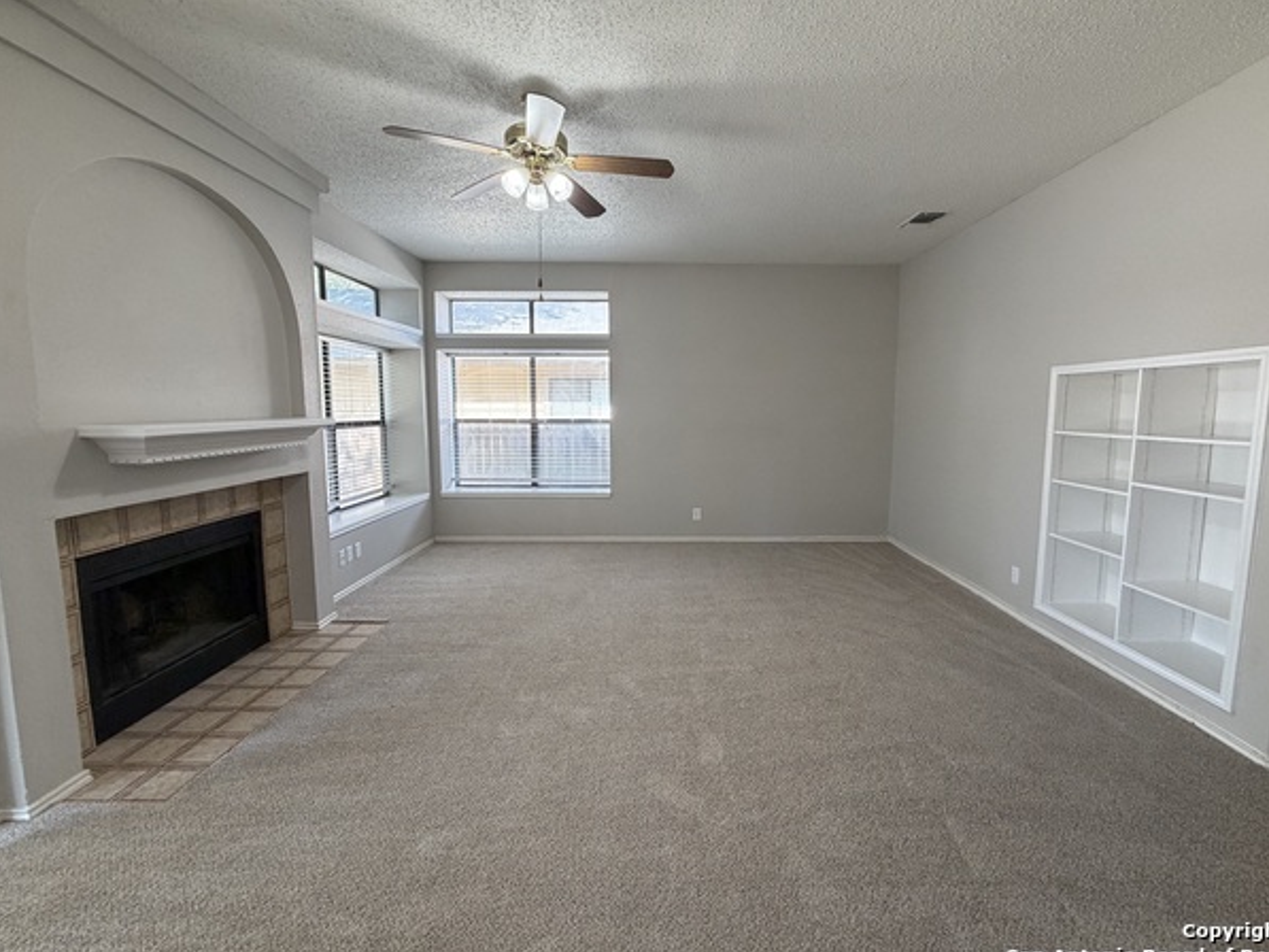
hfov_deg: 98.0
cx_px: 672
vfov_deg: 81.7
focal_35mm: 15
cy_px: 459
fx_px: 550
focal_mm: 2.22
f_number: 2.2
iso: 250
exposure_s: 1/120
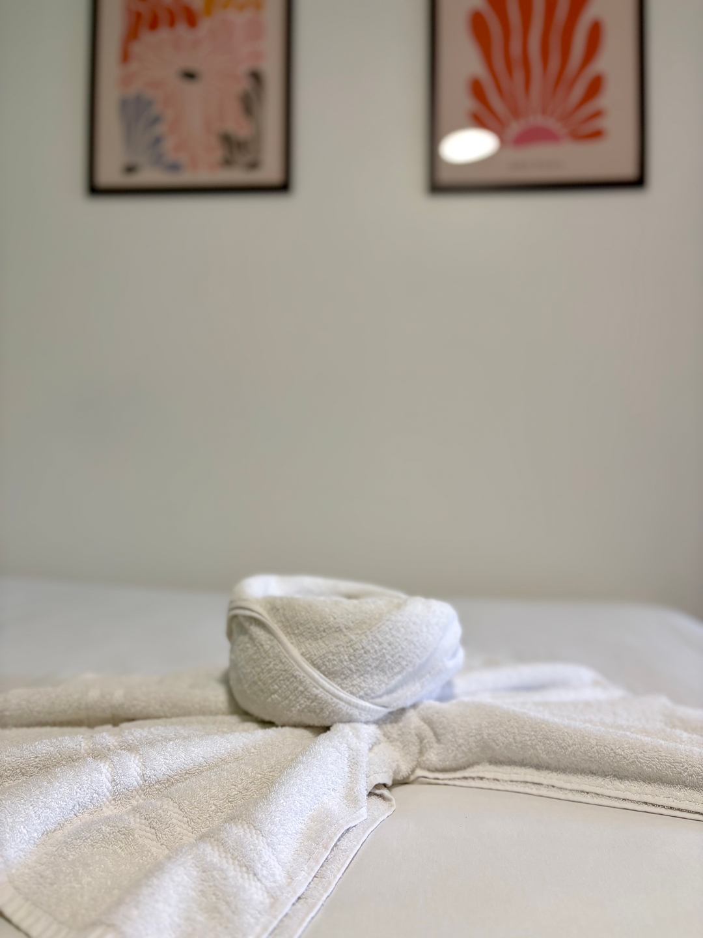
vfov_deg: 67.3
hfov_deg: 53.1
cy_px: 469
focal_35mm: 26
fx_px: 704
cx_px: 352
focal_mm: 5.96
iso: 64
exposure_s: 1/50
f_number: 1.6
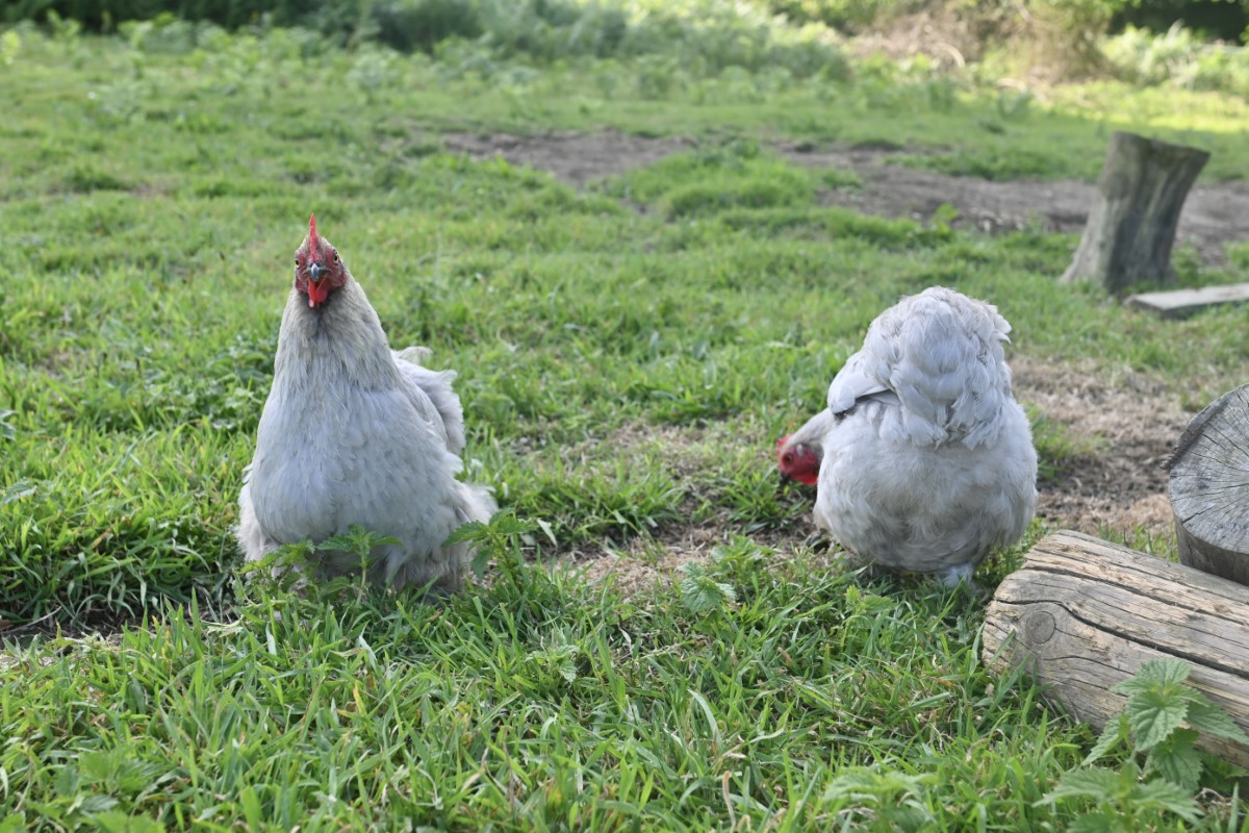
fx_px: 1249
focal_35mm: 36
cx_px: 624
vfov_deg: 36.9
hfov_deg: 53.1
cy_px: 416
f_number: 4.5
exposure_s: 1/200
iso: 100
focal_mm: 24
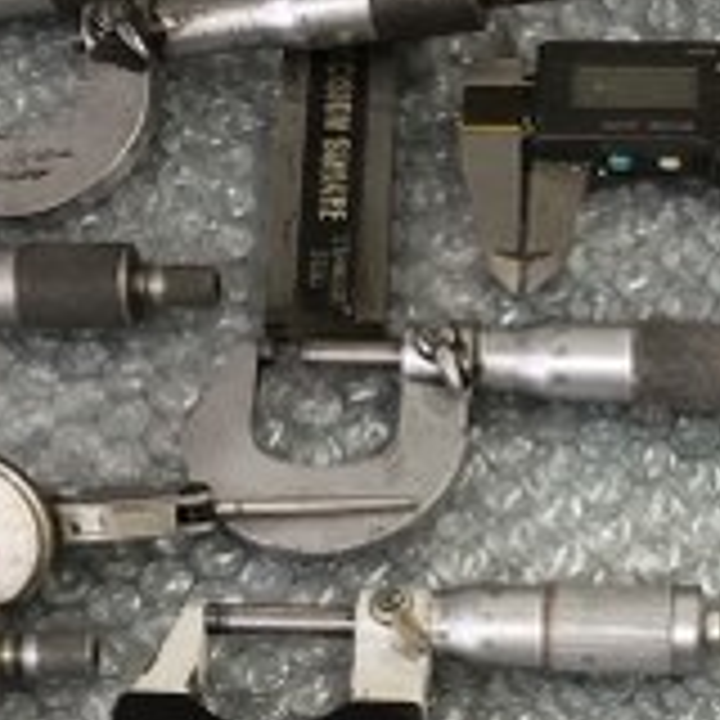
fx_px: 2918
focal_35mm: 124
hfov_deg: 13.7
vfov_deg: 13.8
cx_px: 832
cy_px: 742
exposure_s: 1/15
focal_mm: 3.99
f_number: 1.8
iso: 40
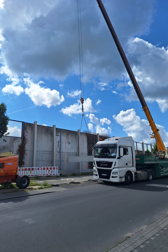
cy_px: 126
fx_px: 168
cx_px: 75
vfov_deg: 73.7
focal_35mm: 24
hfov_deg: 53.0
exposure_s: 1/6250
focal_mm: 5.54
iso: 40
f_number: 1.8
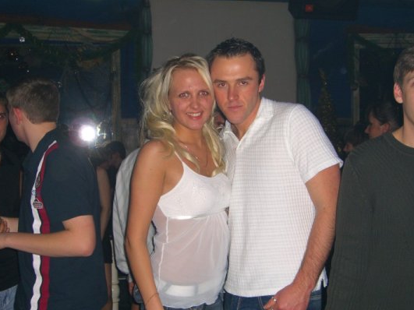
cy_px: 162
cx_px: 203
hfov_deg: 36.8
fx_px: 622
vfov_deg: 28.0
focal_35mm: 52
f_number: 3.1
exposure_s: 1/60
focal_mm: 9.5
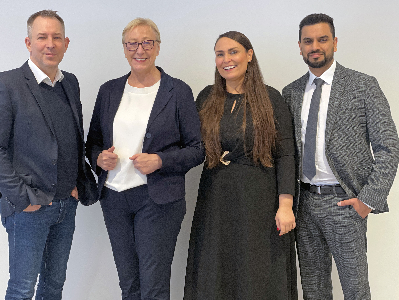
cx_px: 185
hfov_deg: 32.2
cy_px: 131
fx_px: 692
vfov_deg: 24.4
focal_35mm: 60
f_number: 2
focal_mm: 6
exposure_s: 1/33
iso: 160
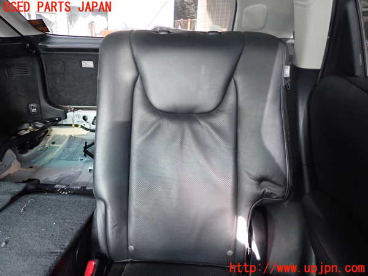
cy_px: 138
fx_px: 266
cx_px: 184
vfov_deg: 54.9
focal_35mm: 25
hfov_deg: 69.4
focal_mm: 4.5
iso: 400
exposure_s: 1/30
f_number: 2
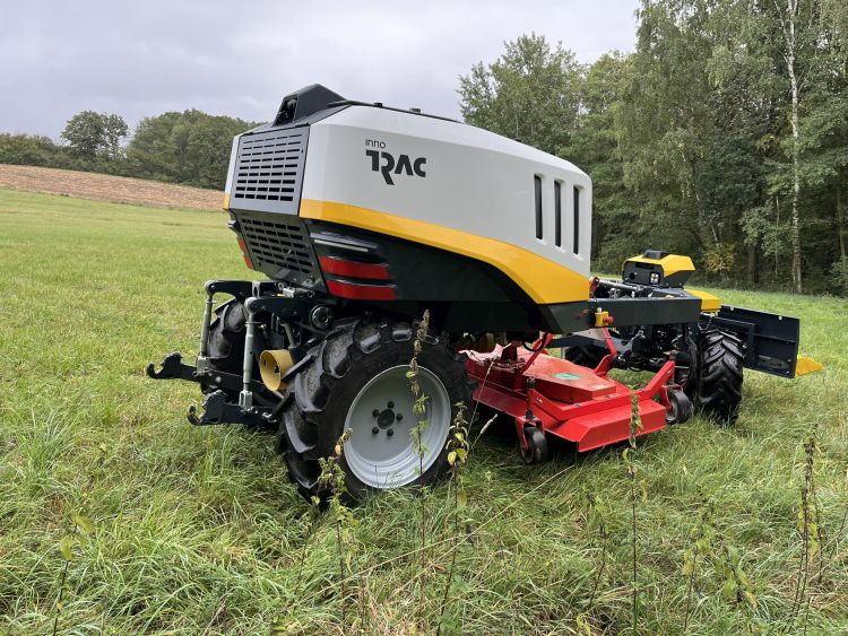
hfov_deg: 67.3
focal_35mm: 26
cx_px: 424
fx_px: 637
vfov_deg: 53.1
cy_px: 318
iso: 40
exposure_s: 1/266
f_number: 1.6
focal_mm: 5.1
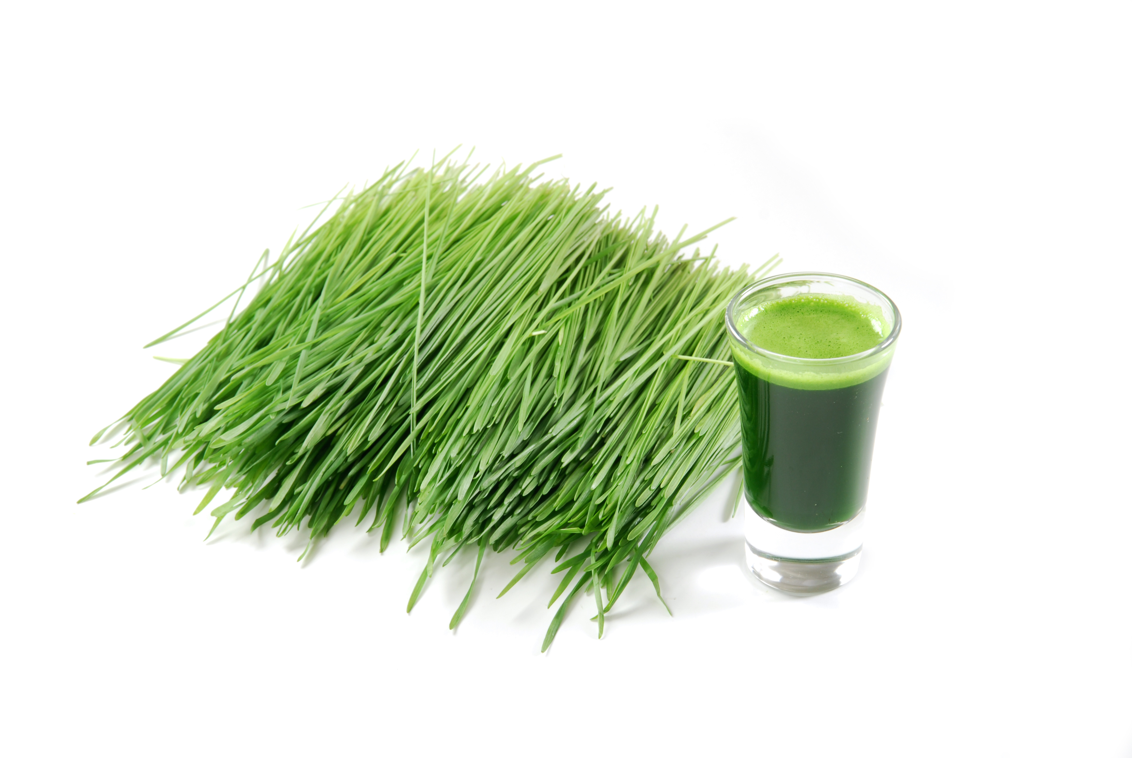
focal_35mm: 112
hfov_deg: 18.2
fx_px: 3542
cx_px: 566
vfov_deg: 12.2
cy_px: 379
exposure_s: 1/160
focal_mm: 75
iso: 100
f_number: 13
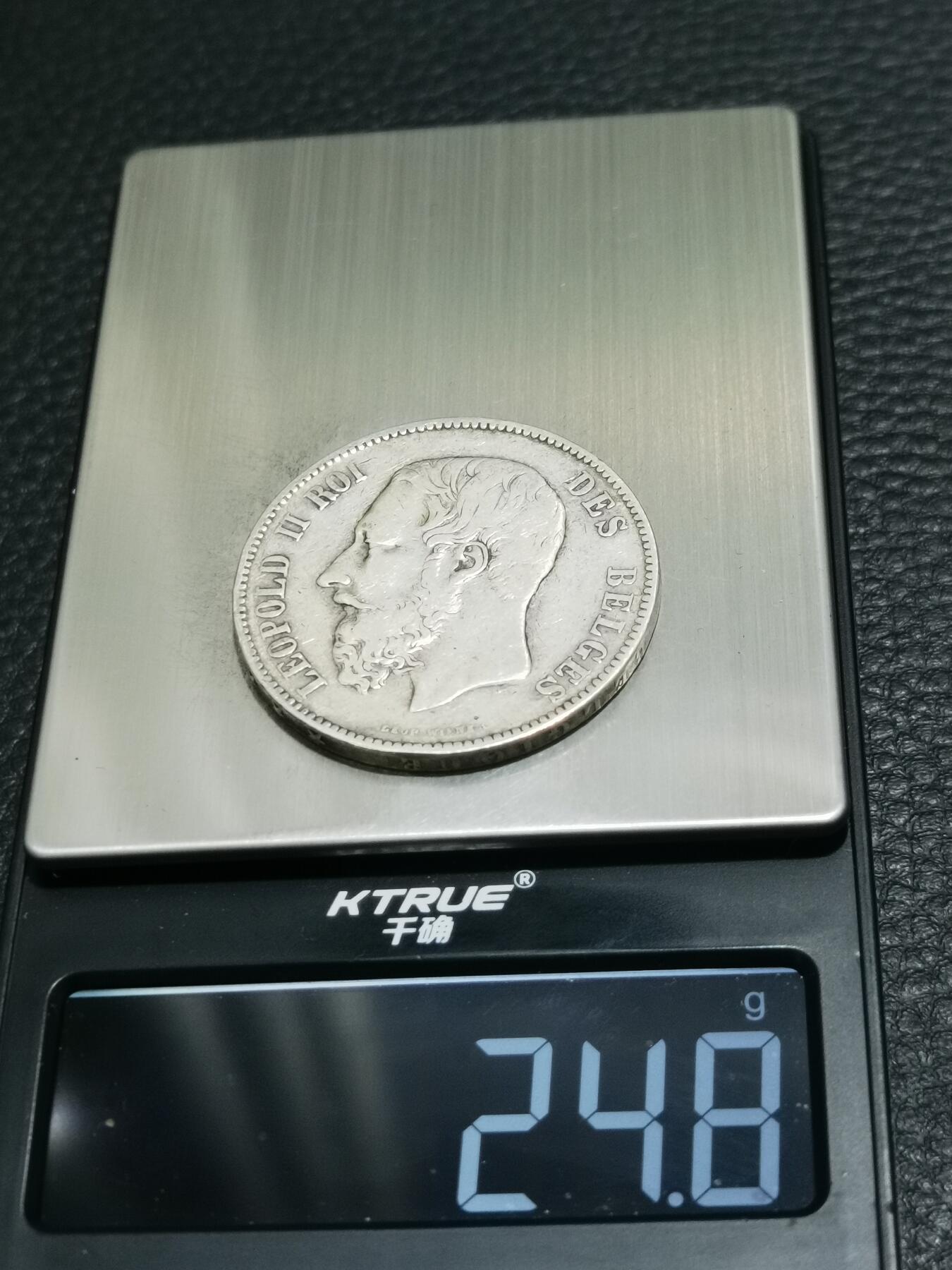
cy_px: 635
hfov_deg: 22.3
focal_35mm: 66
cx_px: 476
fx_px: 2420
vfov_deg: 29.4
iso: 160
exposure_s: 1/100
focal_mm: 6.67
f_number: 1.9
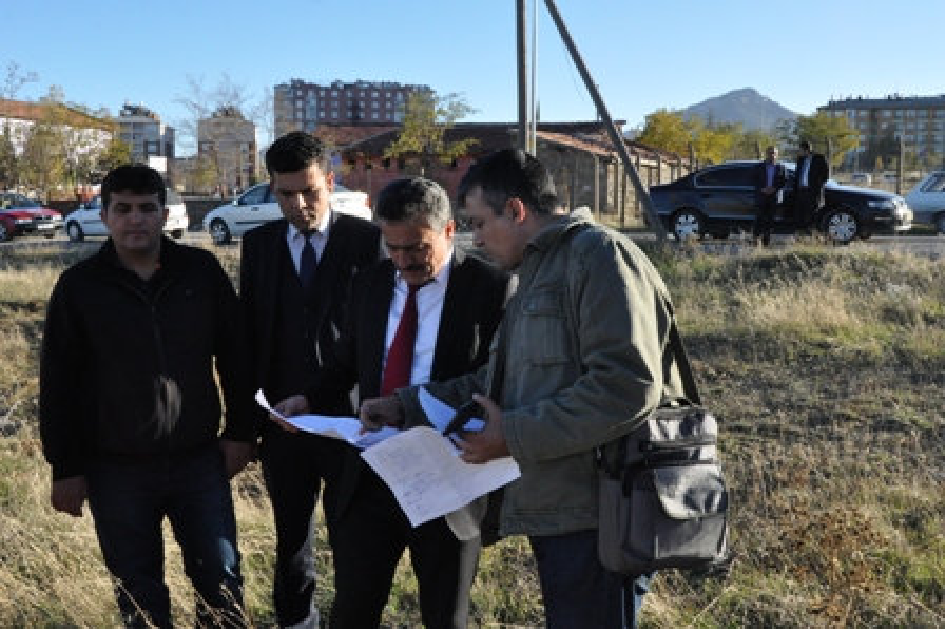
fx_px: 1023
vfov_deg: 34.2
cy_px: 314
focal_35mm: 39
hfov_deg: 49.6
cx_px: 472
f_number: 14
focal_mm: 26
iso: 2000
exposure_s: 1/800
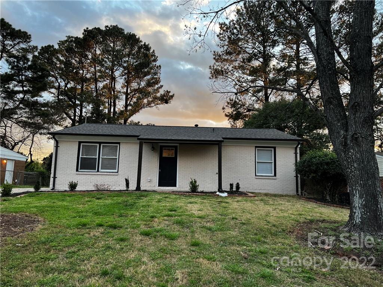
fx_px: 288
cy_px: 144
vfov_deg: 53.1
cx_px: 192
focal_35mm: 26
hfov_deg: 67.3
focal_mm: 5.7
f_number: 1.5
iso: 40
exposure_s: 1/121
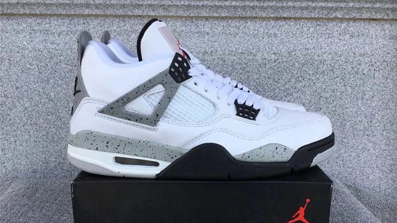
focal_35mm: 34
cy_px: 144
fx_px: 358
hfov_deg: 58.0
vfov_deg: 34.4
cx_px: 199
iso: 25
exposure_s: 1/381
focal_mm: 3.3
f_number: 2.4
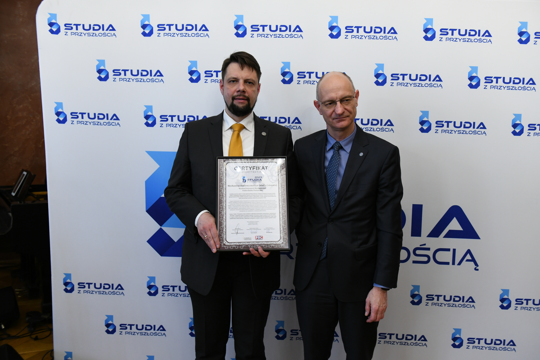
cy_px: 180
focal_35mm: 29
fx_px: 435
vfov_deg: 45.0
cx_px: 270
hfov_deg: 63.7
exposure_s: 1/40
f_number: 4.5
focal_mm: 29
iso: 2000
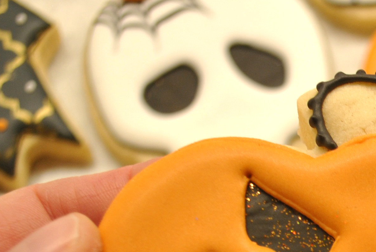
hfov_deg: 16.3
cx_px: 516
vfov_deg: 11.4
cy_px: 340
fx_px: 1224
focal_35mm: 117
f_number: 4
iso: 200
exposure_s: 1/60
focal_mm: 24
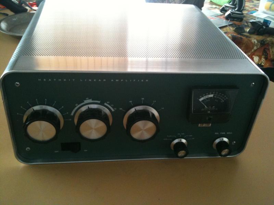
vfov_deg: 40.7
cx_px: 137
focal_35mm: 35
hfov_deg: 52.6
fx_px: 277
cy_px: 102
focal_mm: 3.85
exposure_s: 1/15
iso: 200
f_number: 2.8
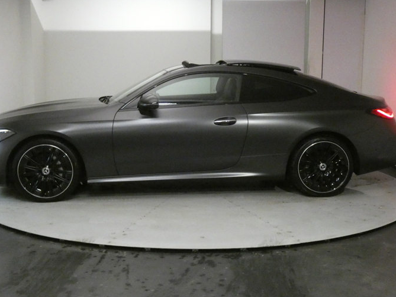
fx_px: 561
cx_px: 188
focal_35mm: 49
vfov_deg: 29.7
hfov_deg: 38.9
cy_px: 151
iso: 2000
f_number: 3.6
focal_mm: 7.3
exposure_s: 1/125
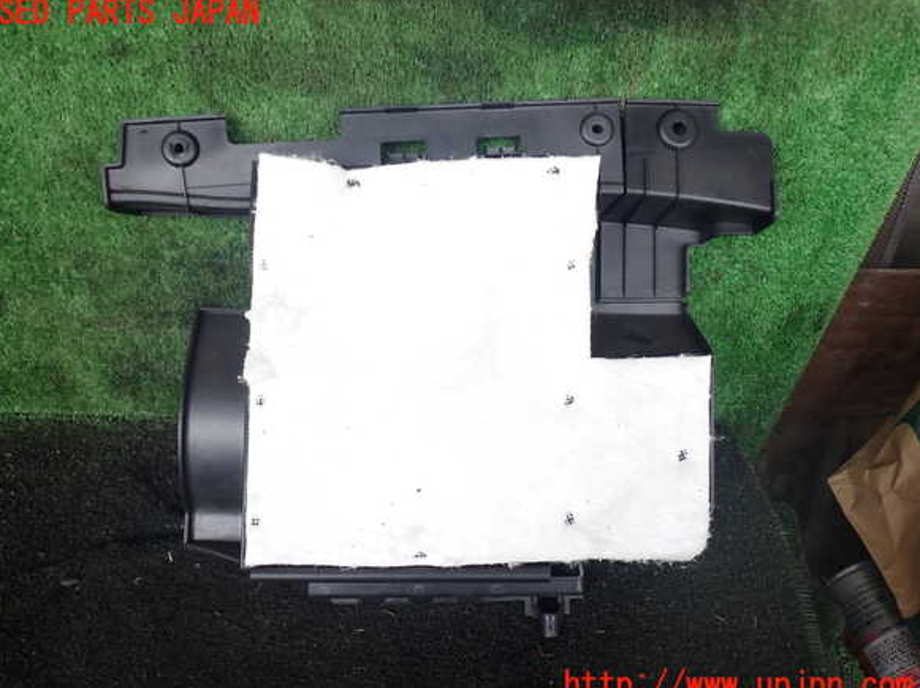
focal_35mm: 31
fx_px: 823
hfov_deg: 58.4
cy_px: 350
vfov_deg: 45.4
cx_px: 447
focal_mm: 5.4
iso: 100
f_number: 2.3
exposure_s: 1/100
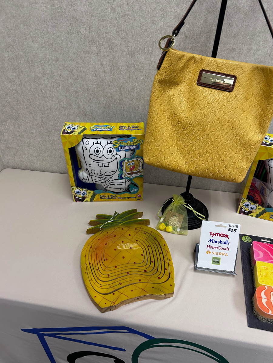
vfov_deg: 67.3
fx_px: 273
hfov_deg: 53.1
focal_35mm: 26
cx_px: 136
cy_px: 182
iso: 100
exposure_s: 1/120
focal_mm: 5.7
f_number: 1.5
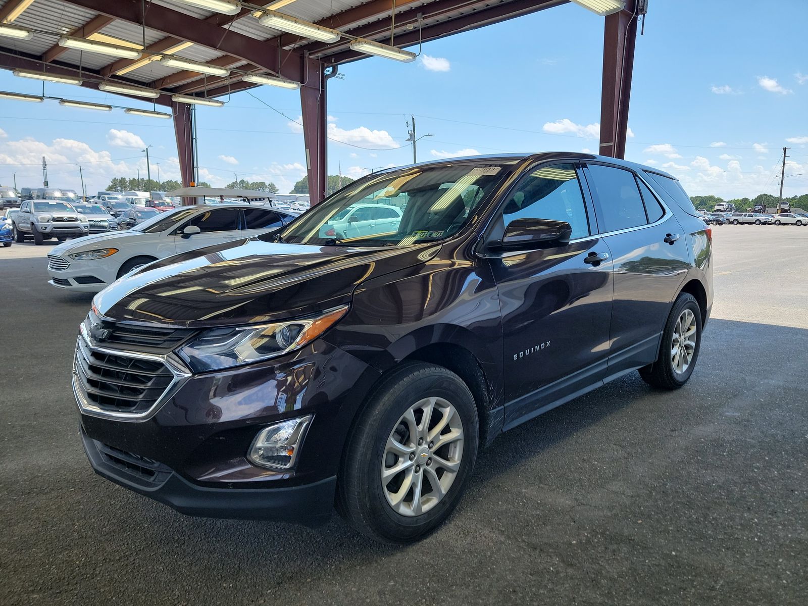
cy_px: 303
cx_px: 404
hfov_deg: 71.6
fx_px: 560
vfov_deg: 56.8
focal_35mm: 24
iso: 50
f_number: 1.8
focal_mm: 6.7
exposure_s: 1/243
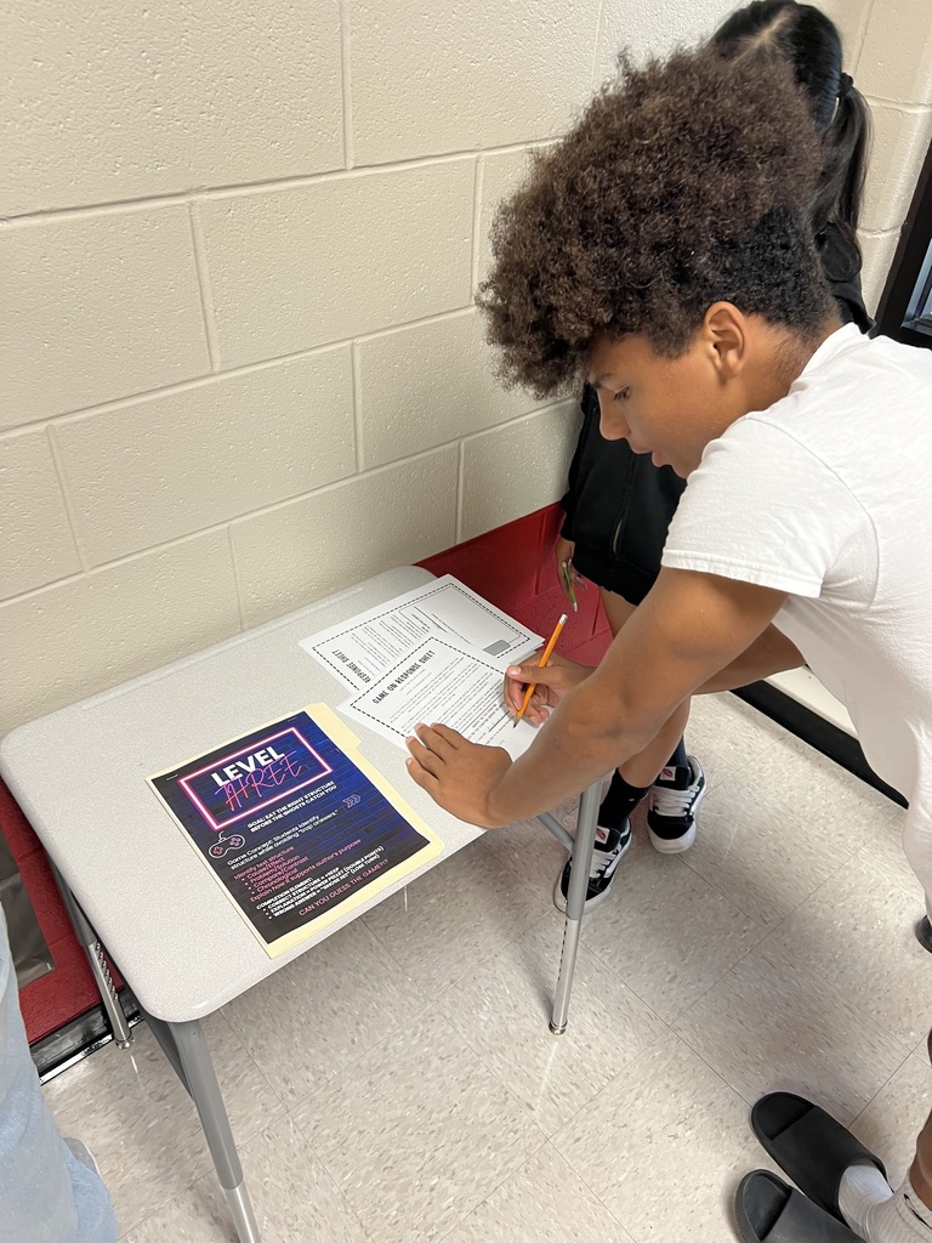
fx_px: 933
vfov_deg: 67.3
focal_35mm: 26
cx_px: 466
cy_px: 622
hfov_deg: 53.1
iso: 100
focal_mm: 5.7
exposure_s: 1/40
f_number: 1.5
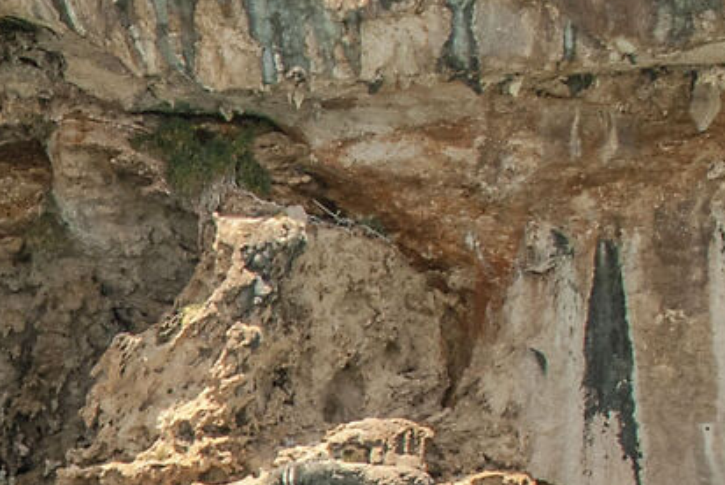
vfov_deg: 6.9
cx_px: -779
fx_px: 3869
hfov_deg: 9.9
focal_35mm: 192
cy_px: 1032
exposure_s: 1/250
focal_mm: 22
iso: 200
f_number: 8
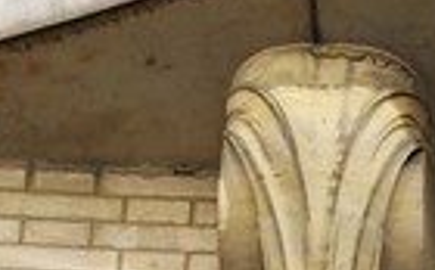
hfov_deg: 3.2
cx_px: 1277
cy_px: 2169
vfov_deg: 1.9
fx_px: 7729
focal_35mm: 653
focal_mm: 56
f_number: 6.3
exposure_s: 1/100
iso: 200
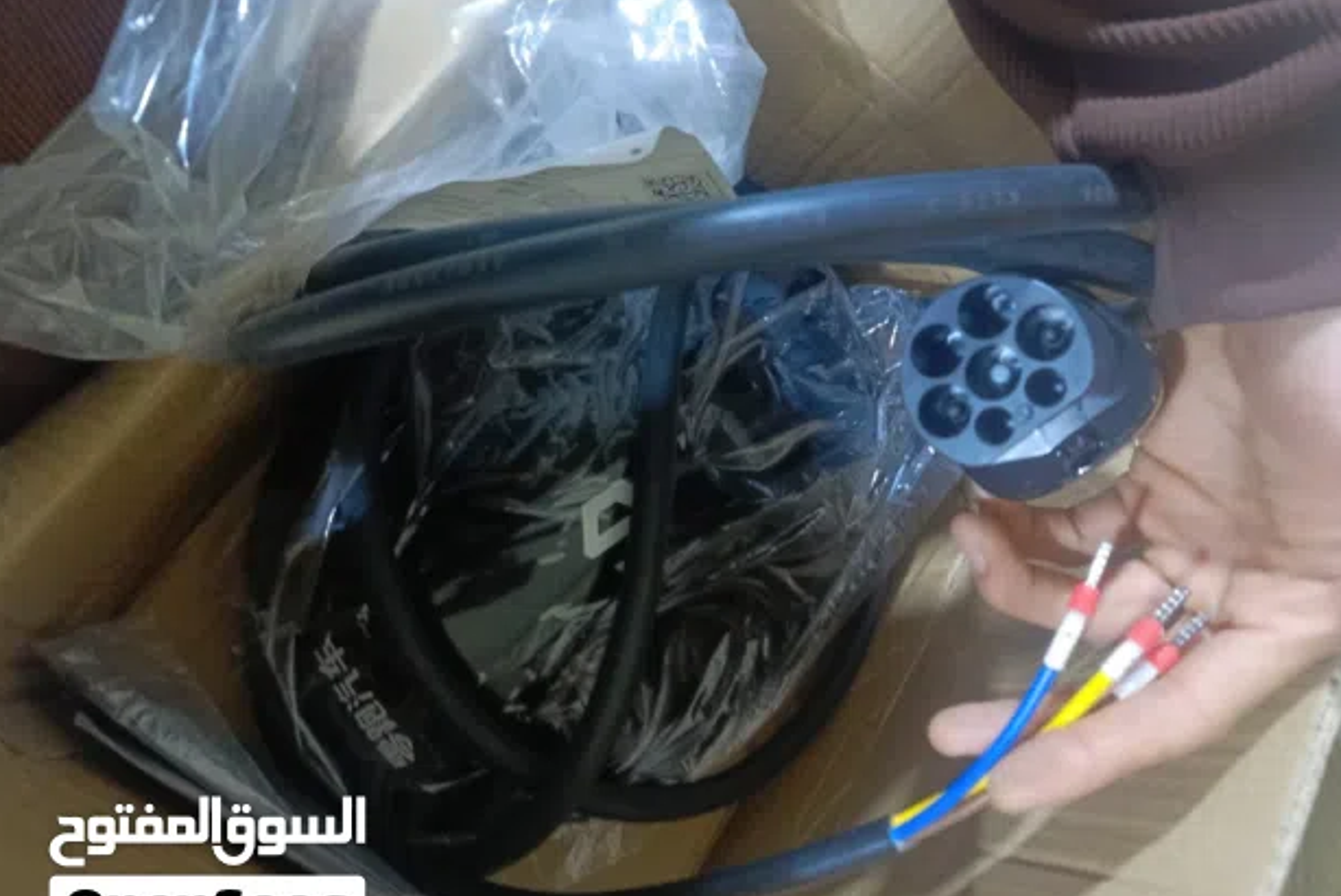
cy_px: 481
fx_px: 969
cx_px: 695
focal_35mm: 26
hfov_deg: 69.3
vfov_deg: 49.6
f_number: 1.7
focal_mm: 5.25
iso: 1130
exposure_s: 1/25
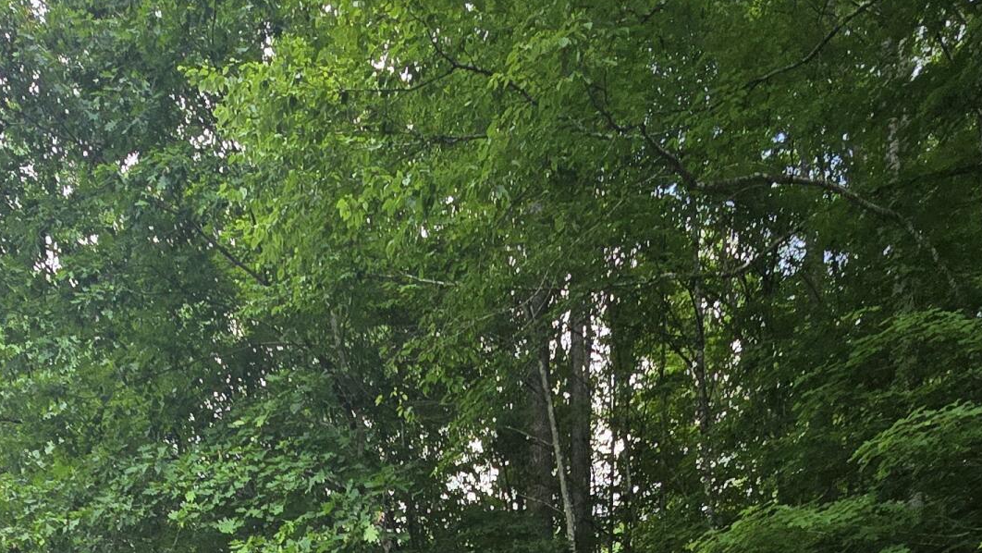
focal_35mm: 40
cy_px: 855
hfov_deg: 50.5
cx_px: 494
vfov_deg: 23.2
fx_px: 1042
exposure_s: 1/476
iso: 50
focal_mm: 2.2
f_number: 2.2
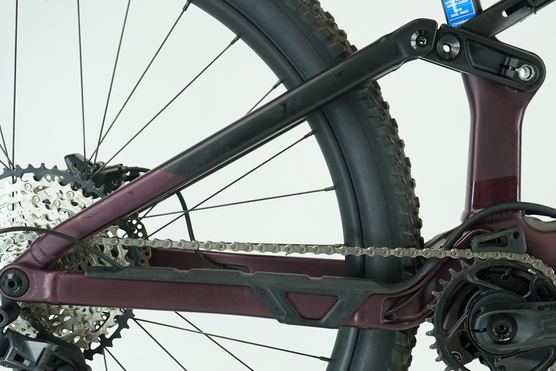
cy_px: 222
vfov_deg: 21.2
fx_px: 988
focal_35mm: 64
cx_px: 322
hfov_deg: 31.4
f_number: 5.6
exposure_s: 1/200
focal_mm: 45
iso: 1600
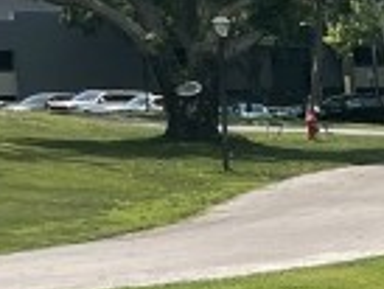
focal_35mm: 194
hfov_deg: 8.8
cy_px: 289
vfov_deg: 7.6
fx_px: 2154
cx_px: 1062
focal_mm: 5.1
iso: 32
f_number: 1.6
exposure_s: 1/3003
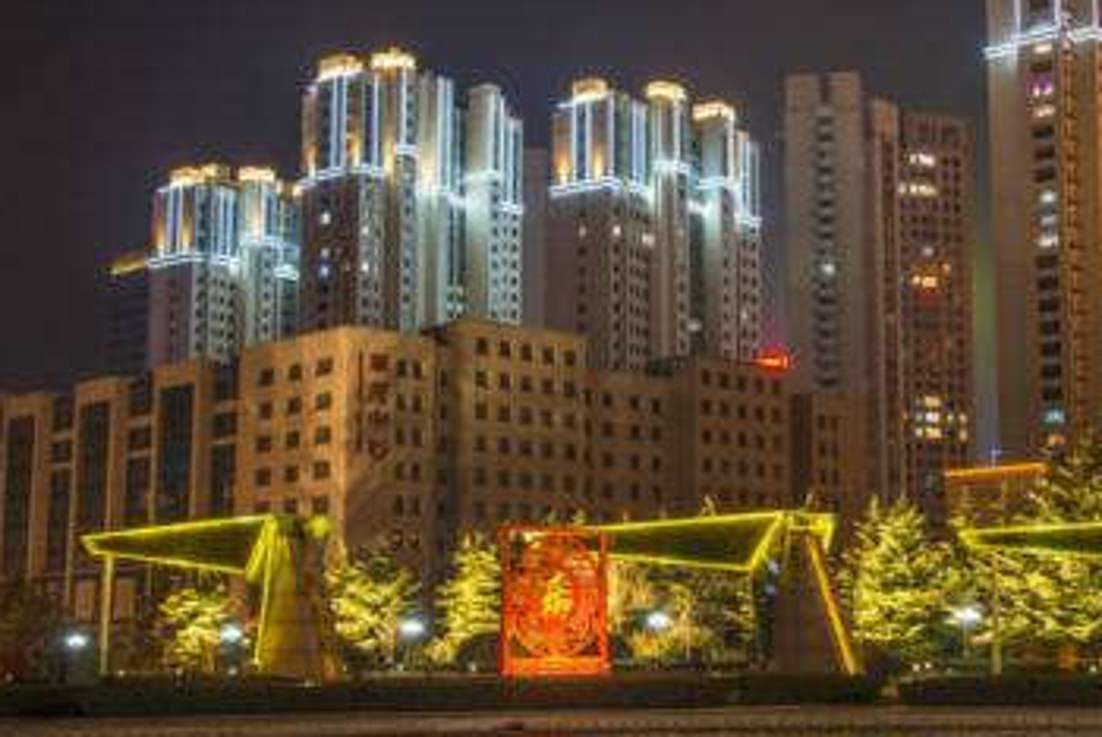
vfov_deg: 22.7
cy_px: 365
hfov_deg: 33.2
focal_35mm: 60
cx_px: 680
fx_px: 1838
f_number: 8
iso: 640
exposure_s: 1/1.25
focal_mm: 42
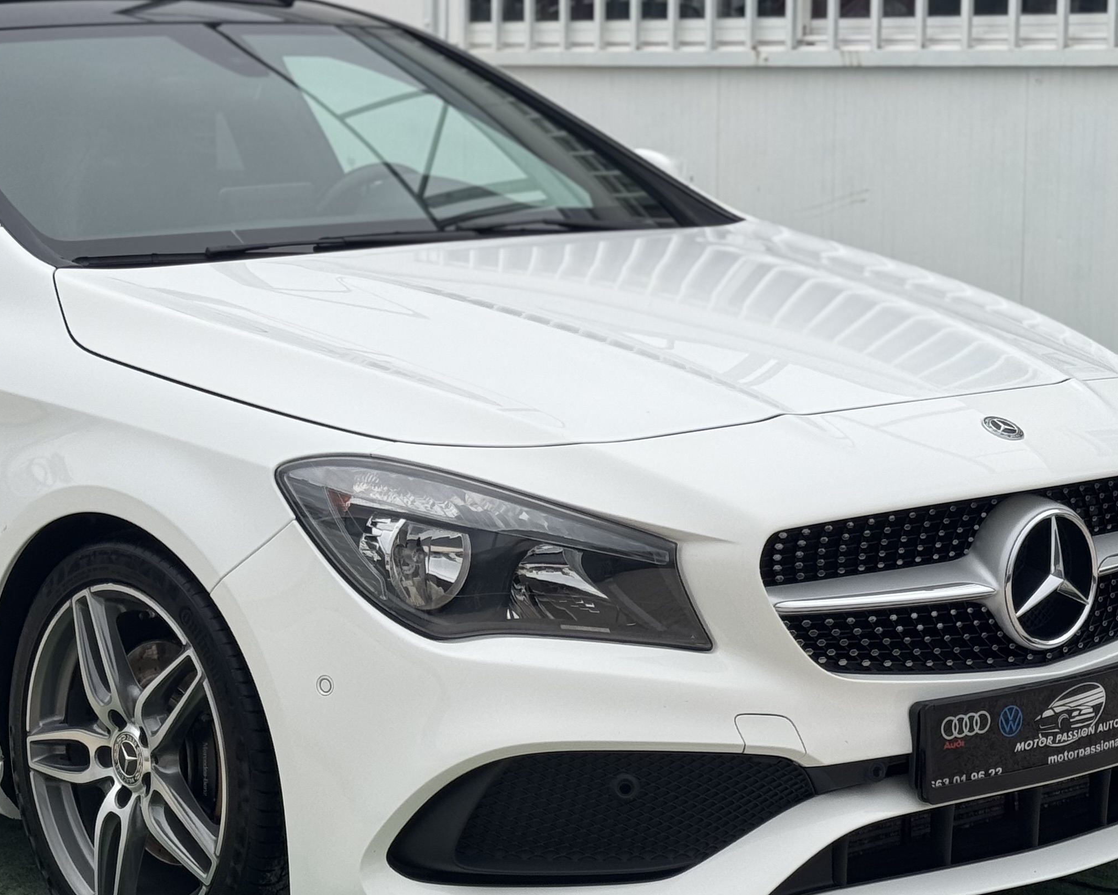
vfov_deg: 16.5
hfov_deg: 20.5
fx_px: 3077
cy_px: 454
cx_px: 301
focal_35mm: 93
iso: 64
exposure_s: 1/181
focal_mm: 6.76
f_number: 1.78
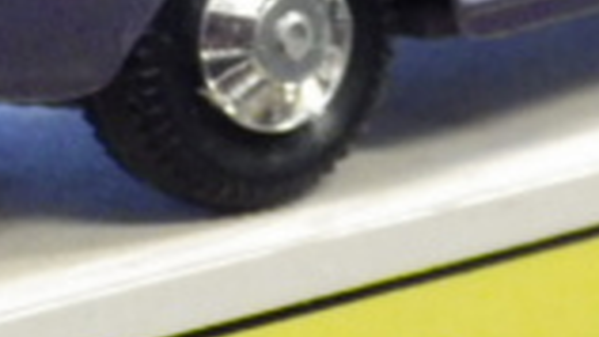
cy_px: -4
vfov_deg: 3.9
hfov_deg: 6.9
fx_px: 4973
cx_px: 402
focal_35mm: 313
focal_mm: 12.8
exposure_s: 1/25
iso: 800
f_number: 4.2
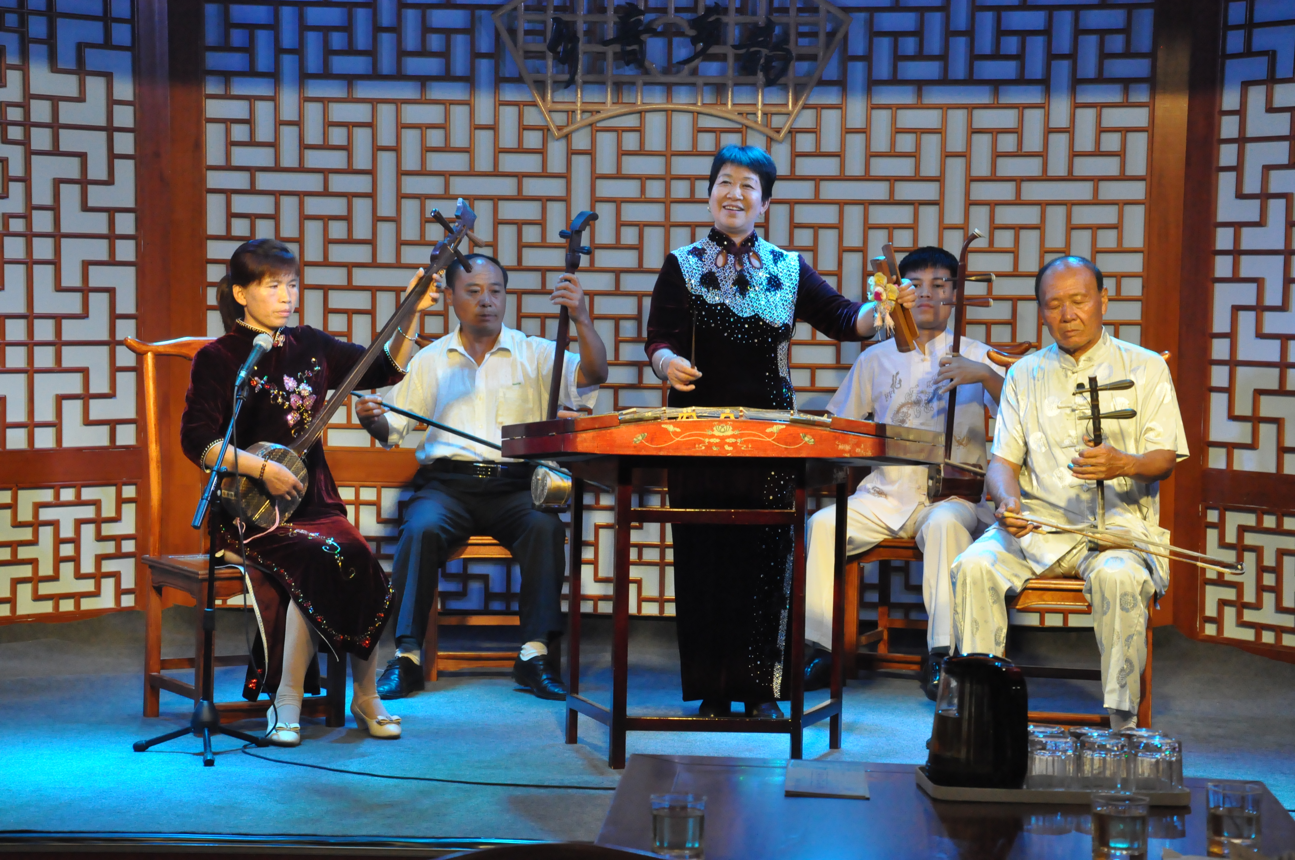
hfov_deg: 23.4
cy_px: 430
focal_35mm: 87
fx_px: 3126
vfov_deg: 15.7
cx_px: 648
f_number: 8
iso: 3200
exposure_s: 1/250
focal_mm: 58
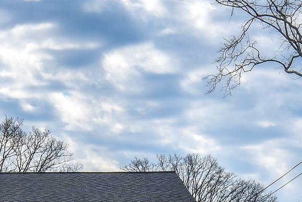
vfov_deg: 12.4
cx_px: 10
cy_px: 300
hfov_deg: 19.0
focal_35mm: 105
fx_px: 881
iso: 100
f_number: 9
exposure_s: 1/320
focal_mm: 20
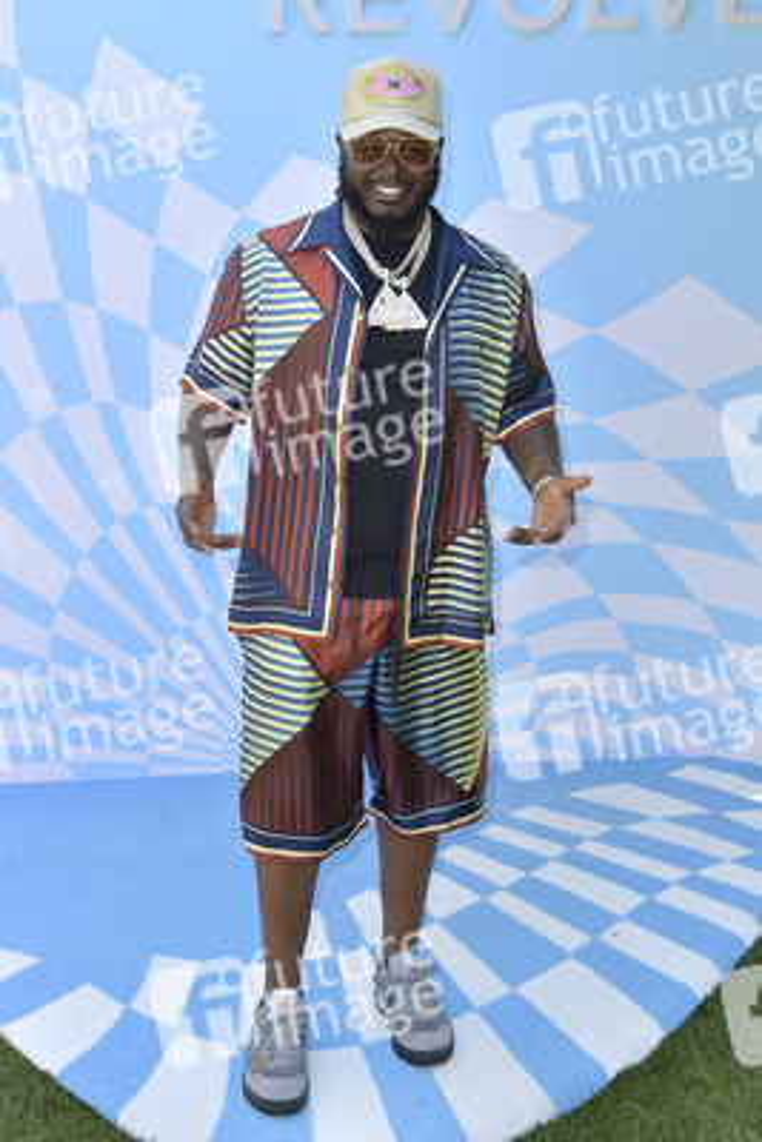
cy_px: 571
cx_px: 381
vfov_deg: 38.2
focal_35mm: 52
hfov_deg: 26.0
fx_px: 1649
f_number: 6.3
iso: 400
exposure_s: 1/250
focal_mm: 52
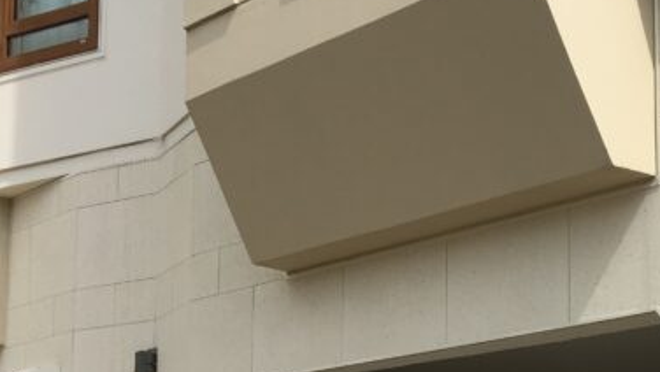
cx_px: 532
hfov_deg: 24.3
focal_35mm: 86
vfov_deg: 13.8
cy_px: 395
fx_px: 1506
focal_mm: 4.15
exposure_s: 1/1508
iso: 25
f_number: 2.2
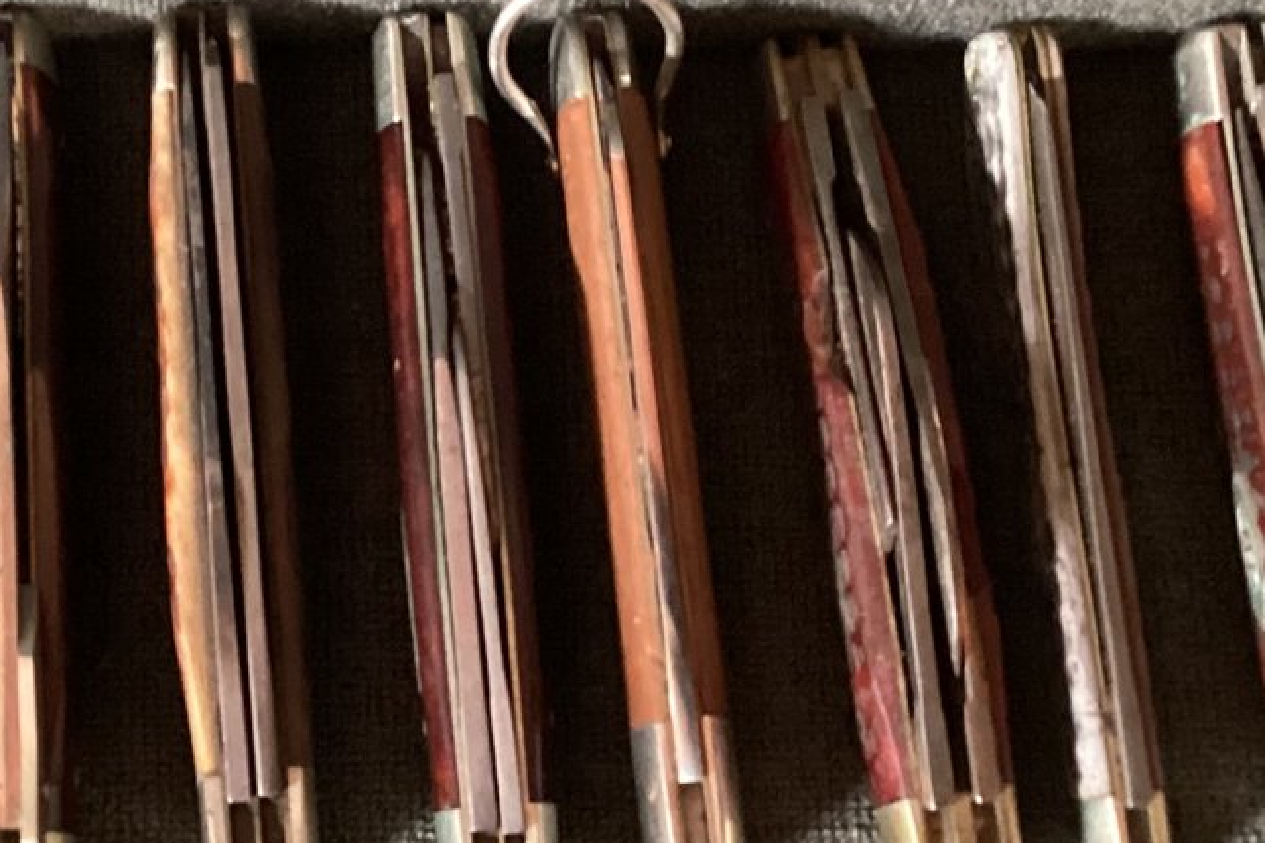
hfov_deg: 26.5
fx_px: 2670
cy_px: 397
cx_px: 423
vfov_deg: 17.9
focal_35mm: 76
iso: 640
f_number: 2.4
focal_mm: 3.3
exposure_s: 1/20
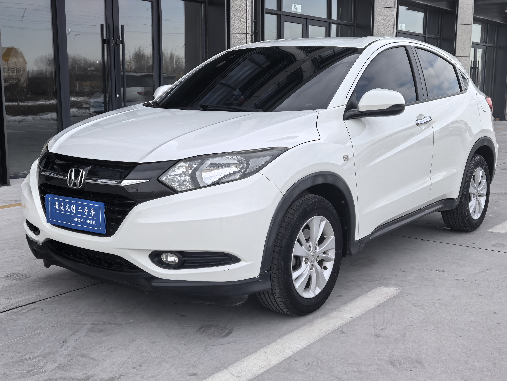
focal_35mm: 45
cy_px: 190
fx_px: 659
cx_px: 254
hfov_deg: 42.1
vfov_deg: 32.2
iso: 50
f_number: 1.8
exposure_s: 1/979
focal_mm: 5.35
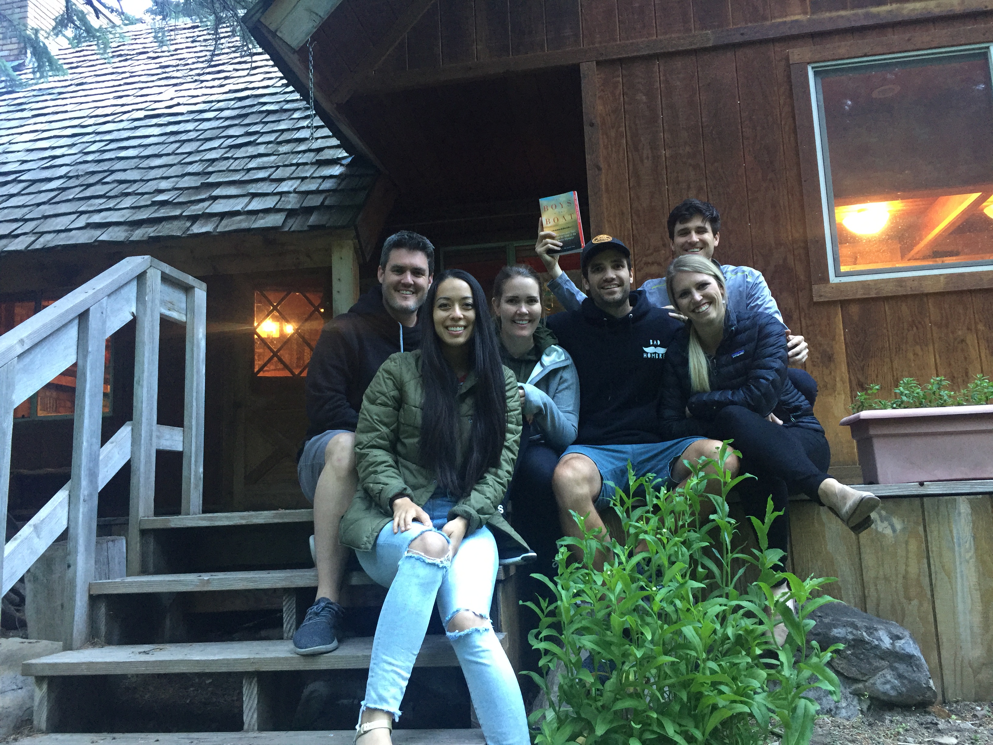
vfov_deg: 48.2
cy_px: 372
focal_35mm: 29
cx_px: 496
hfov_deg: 61.7
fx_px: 832
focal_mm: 4.15
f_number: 2.2
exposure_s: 1/20
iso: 250
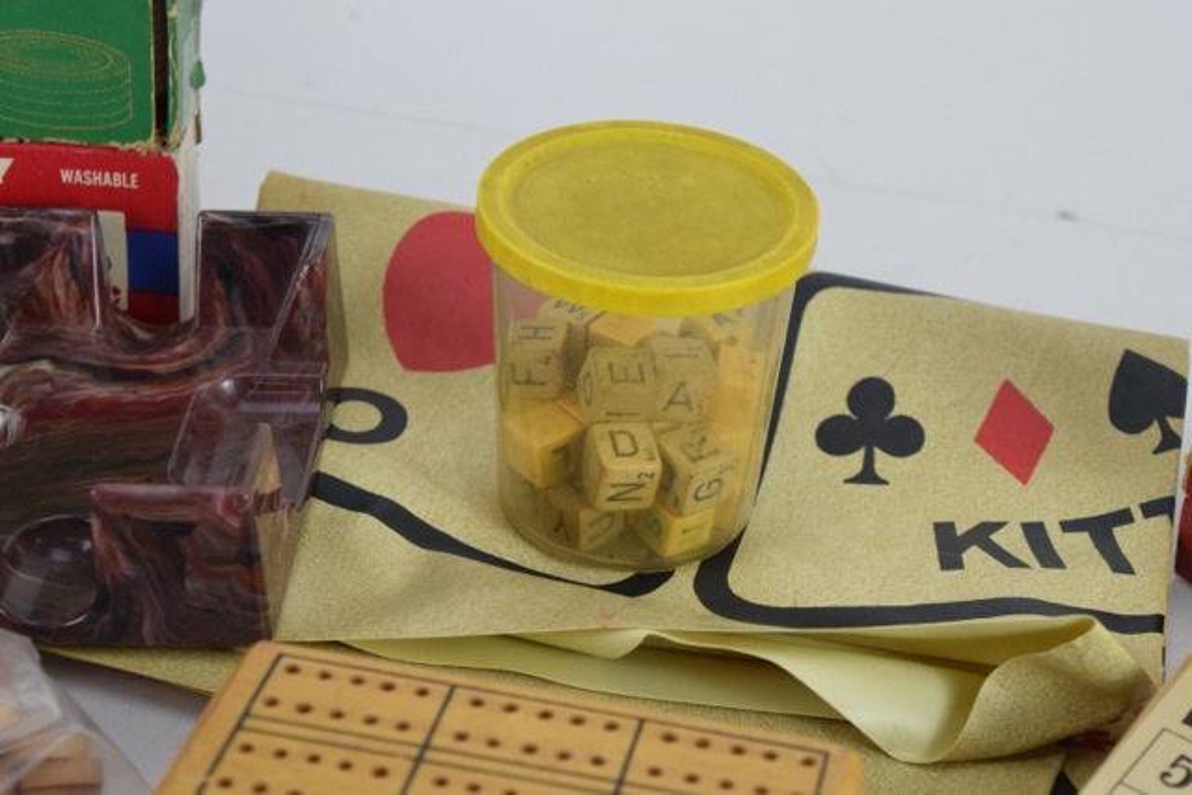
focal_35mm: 82
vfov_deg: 16.6
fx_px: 2732
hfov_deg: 24.6
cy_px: 398
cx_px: 596
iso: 800
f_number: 6.3
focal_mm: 55
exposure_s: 1/125
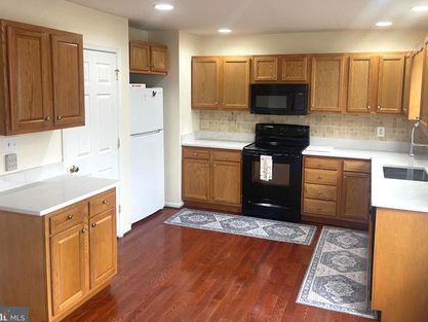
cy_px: 134
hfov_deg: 59.9
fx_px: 371
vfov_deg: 46.6
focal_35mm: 30
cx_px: 223
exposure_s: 1/60
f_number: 1.6
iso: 100
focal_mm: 5.1
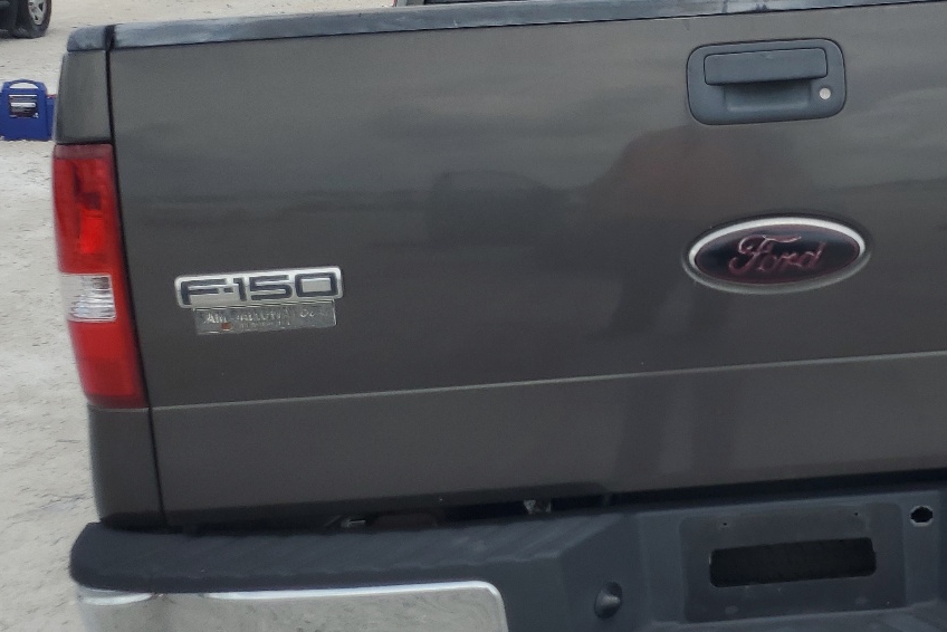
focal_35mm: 51
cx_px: 791
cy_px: 237
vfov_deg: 26.4
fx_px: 1342
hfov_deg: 37.2
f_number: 1.5
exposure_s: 1/3333
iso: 50
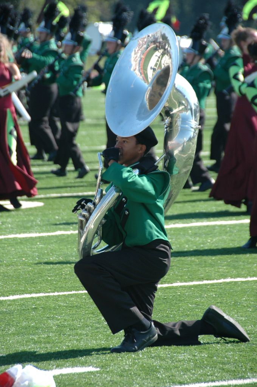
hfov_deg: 4.6
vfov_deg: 6.9
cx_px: 128
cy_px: 194
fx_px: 3221
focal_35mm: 300
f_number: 5.6
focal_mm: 200
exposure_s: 1/400
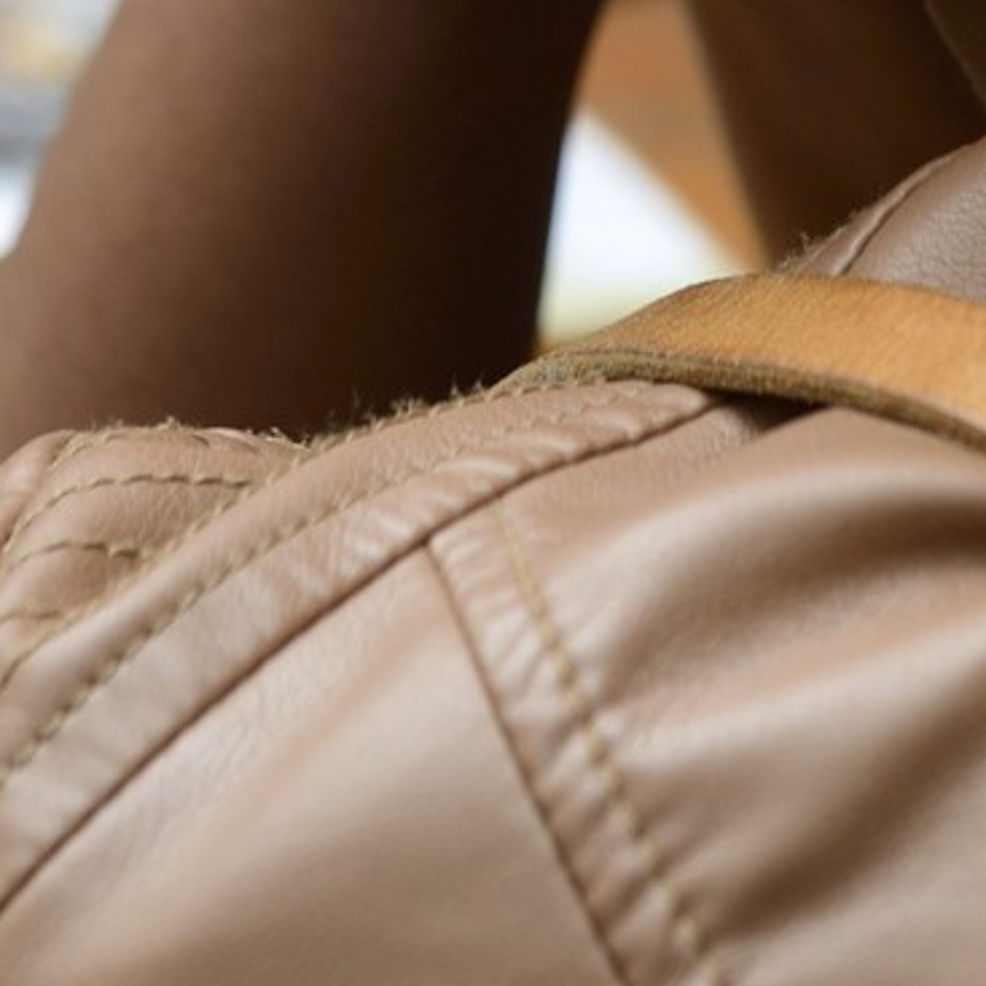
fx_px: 8347
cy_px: -881
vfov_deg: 6.6
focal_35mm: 259
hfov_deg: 6.8
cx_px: 775
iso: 400
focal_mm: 70
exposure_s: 1/200
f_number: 7.1
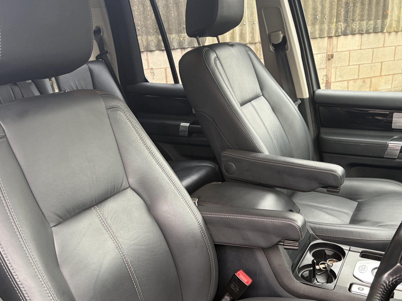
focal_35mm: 34
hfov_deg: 53.9
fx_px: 395
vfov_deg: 41.5
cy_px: 185
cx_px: 212
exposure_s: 1/64
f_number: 1.6
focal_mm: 5.96
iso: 125
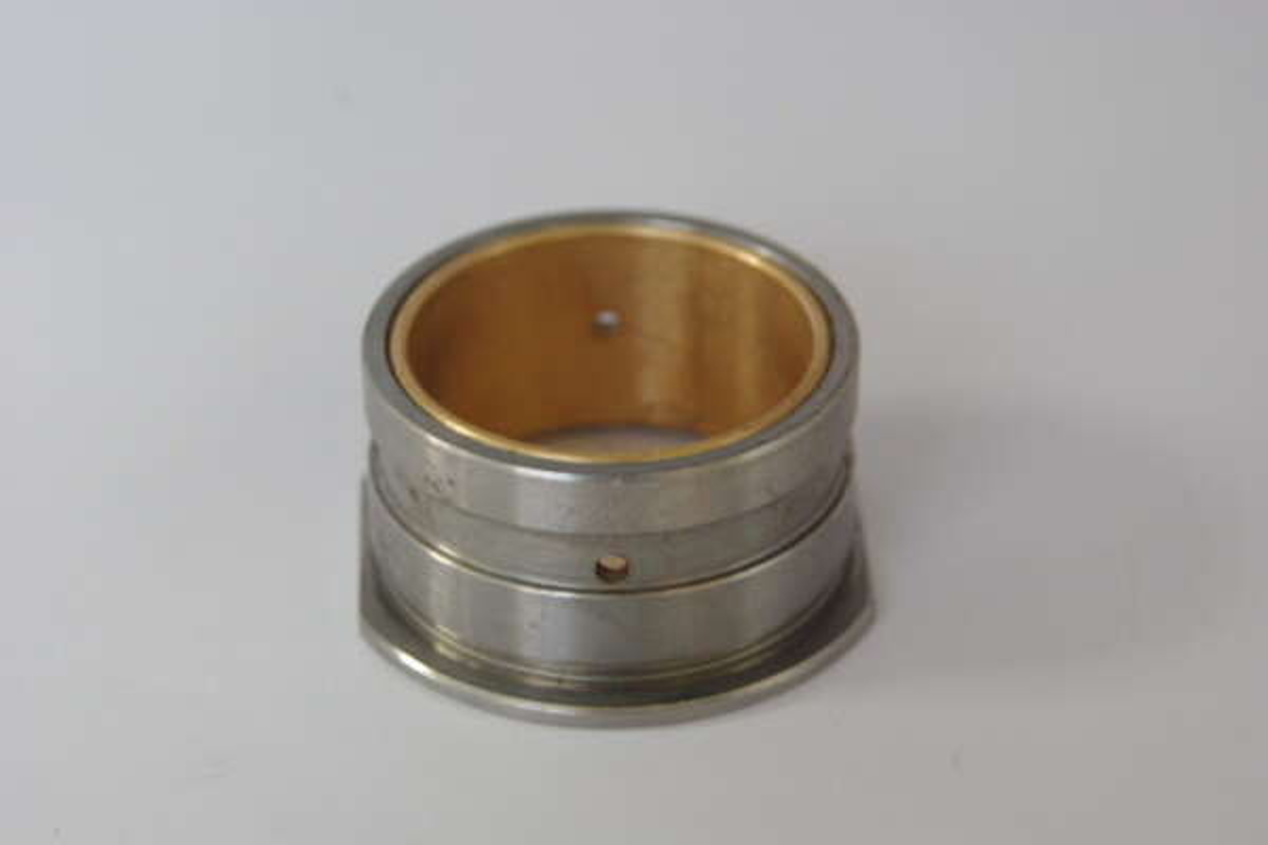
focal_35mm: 120
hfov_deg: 17.1
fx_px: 4226
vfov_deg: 11.4
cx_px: 634
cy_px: 422
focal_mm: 80
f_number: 5.6
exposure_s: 1/10
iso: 800
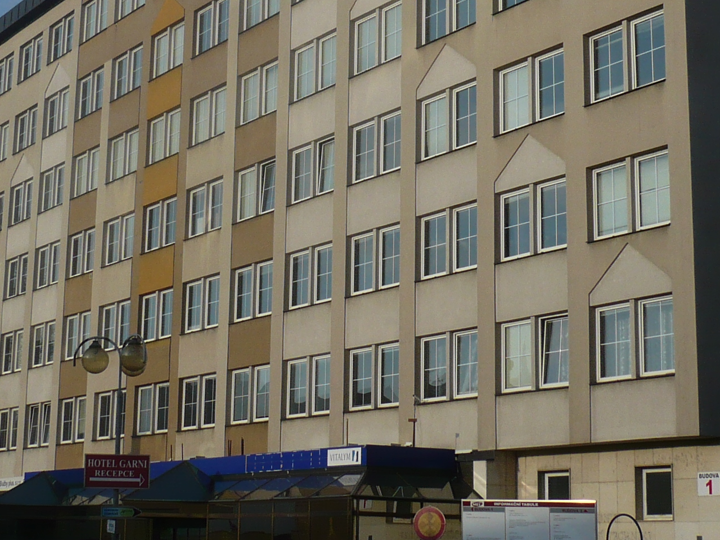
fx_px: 1602
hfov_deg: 25.3
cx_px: 321
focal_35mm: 77
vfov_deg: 19.0
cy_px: 111
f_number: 8
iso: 100
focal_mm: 5.8
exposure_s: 1/320
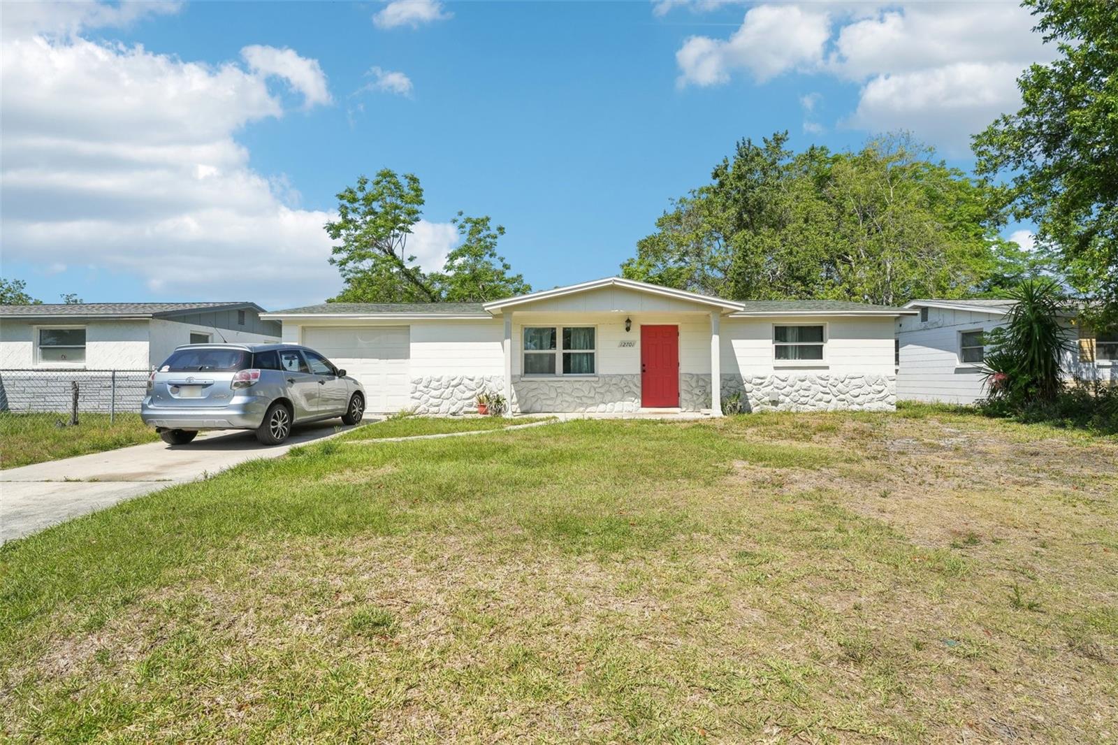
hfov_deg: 95.7
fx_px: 506
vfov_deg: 72.7
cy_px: 372
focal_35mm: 16
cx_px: 559
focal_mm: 16.3
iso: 400
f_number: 8
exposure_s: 1/1600
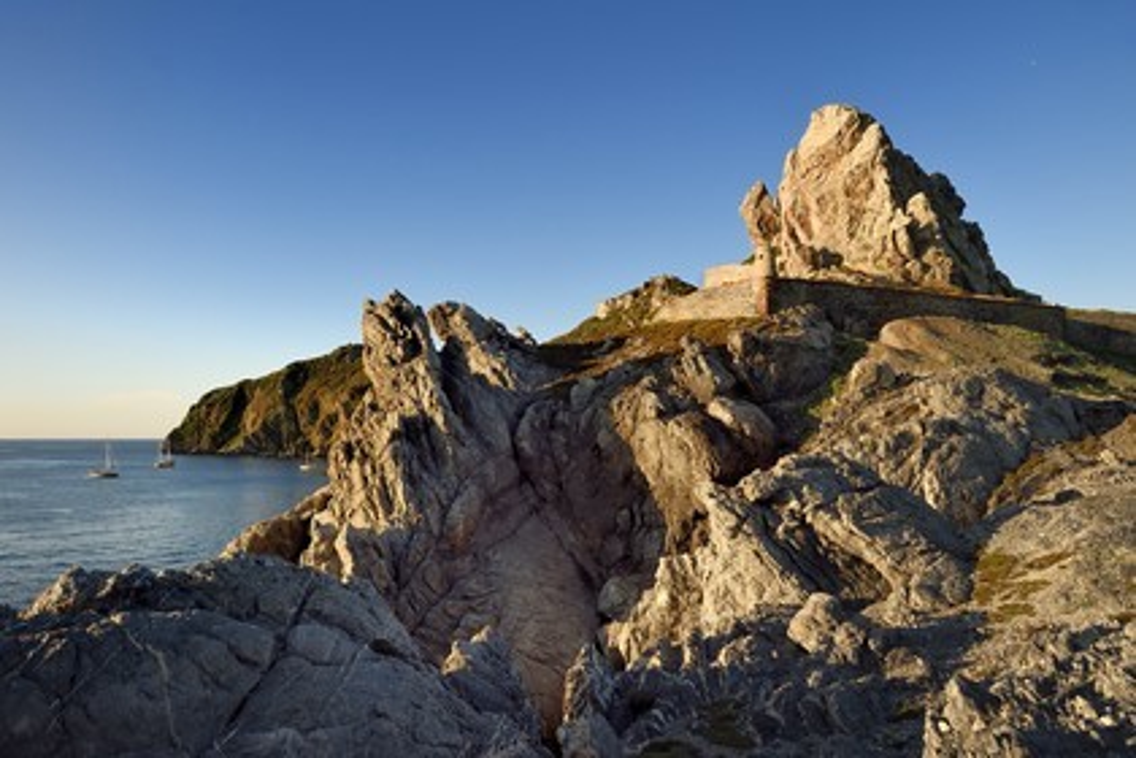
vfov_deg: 53.1
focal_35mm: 24
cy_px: 379
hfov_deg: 73.7
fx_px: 757
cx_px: 568
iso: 400
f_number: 14
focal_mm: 24
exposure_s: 1/250
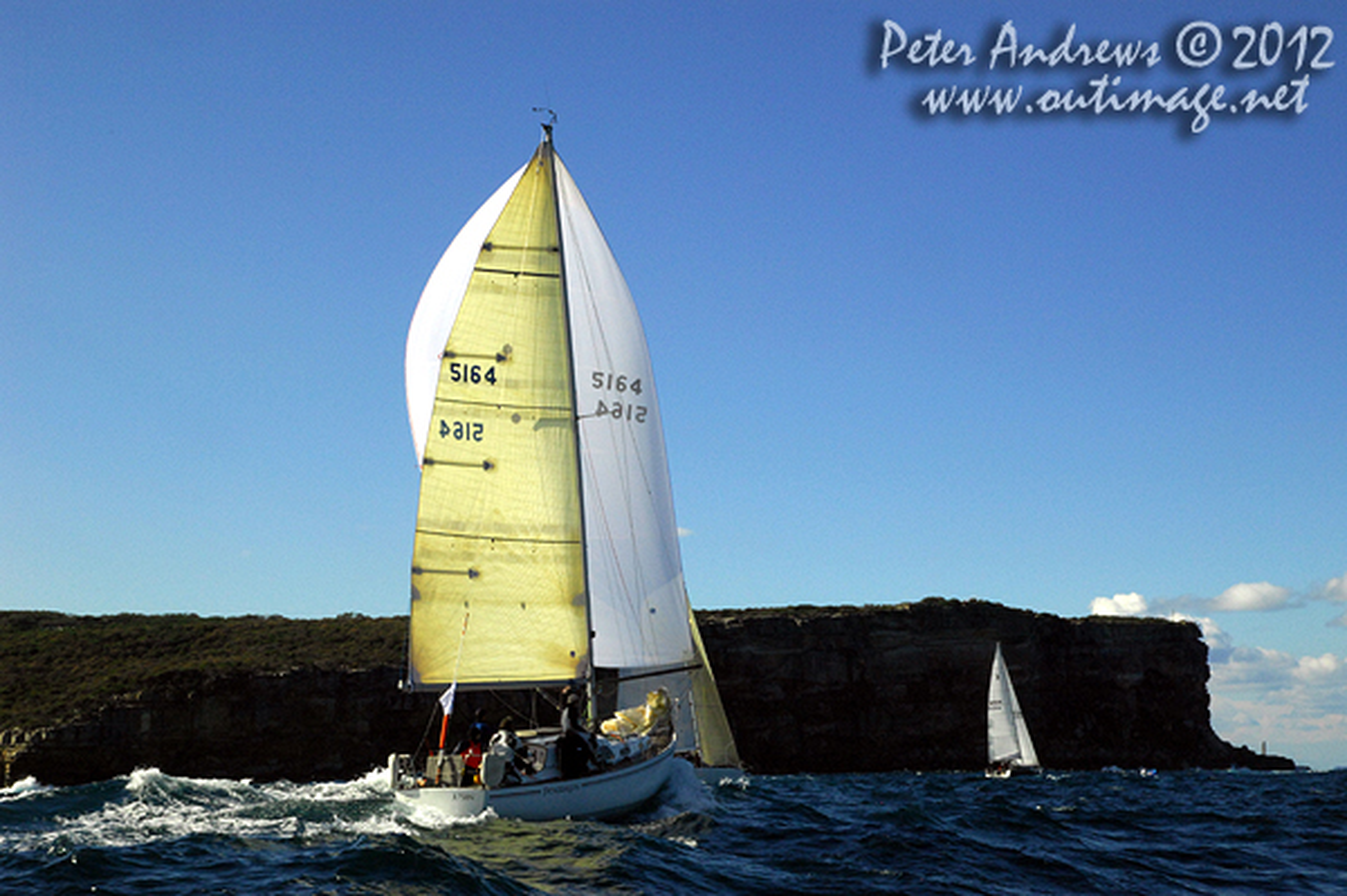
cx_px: 674
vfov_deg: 22.6
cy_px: 448
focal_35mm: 60
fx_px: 2243
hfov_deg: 33.4
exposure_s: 1/320
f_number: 18
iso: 400
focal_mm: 40
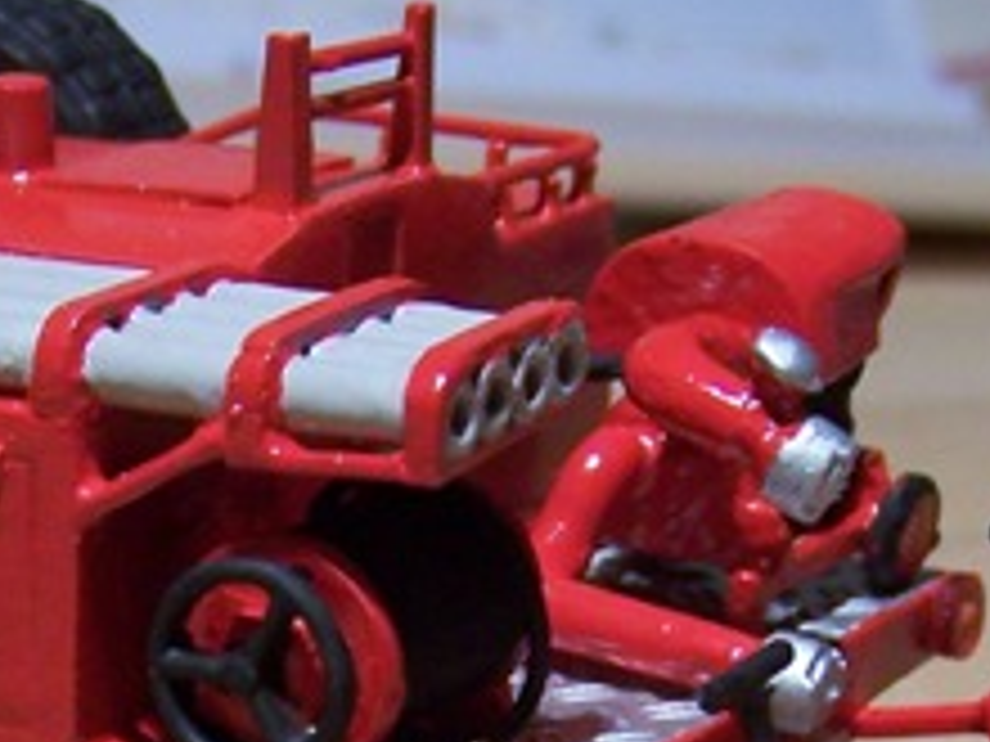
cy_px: 1039
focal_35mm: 138
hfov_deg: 14.2
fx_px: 3947
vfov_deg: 10.5
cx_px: 261
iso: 100
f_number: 2.8
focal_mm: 6.3
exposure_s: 1/30
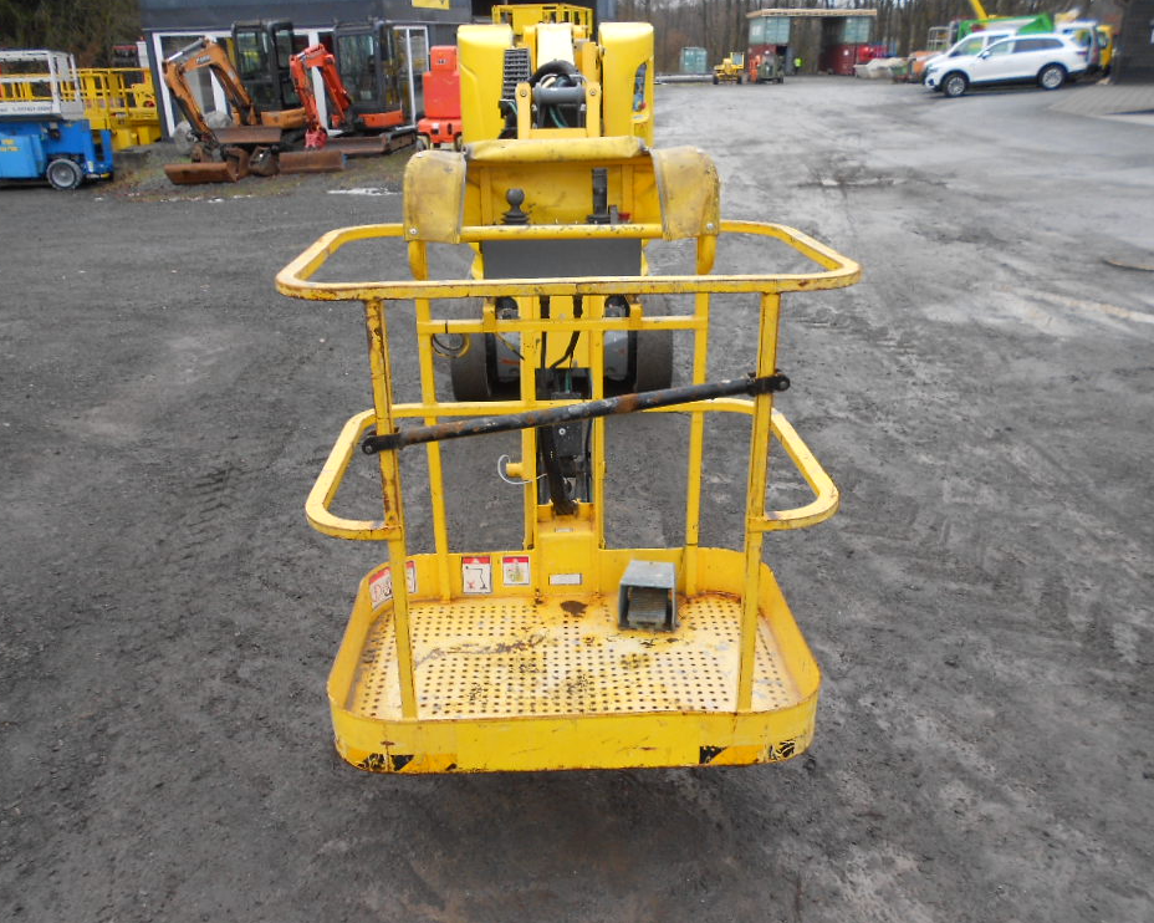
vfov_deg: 51.5
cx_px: 558
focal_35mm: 28
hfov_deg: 62.2
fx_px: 956
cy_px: 463
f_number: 3.2
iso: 80
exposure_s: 1/60
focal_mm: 4.6
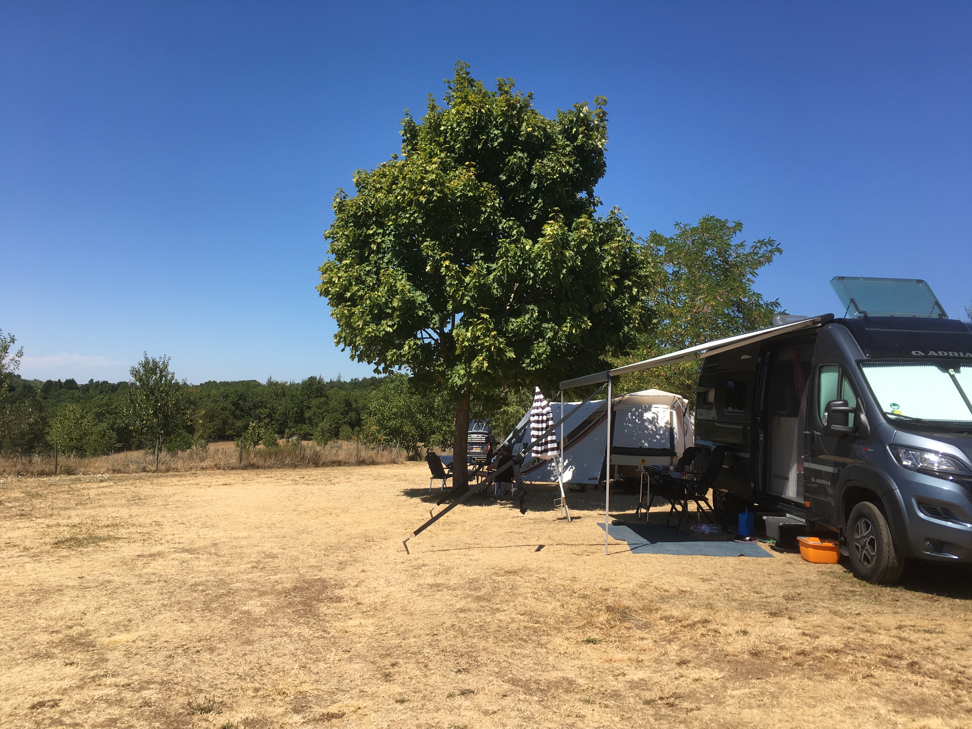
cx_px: 486
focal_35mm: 29
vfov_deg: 48.2
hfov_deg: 61.7
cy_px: 364
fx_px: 814
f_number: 2.2
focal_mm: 4.15
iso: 25
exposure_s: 1/1538
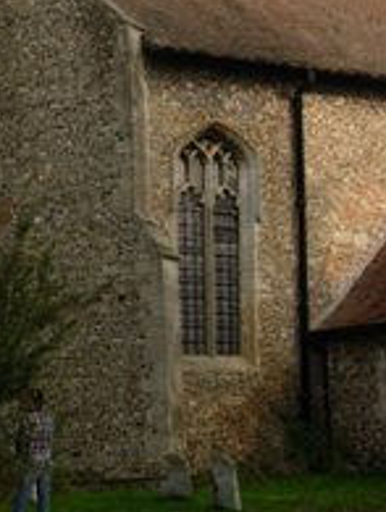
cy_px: 30
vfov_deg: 18.2
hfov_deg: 13.4
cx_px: -146
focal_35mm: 106
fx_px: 1571
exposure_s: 1/406
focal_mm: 7.8
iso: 79
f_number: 4.8
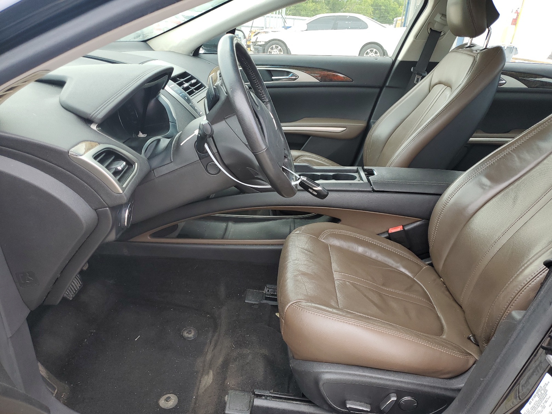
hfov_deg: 67.3
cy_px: 207
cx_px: 276
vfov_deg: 53.1
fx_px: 415
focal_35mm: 26
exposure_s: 1/154
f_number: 1.5
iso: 50
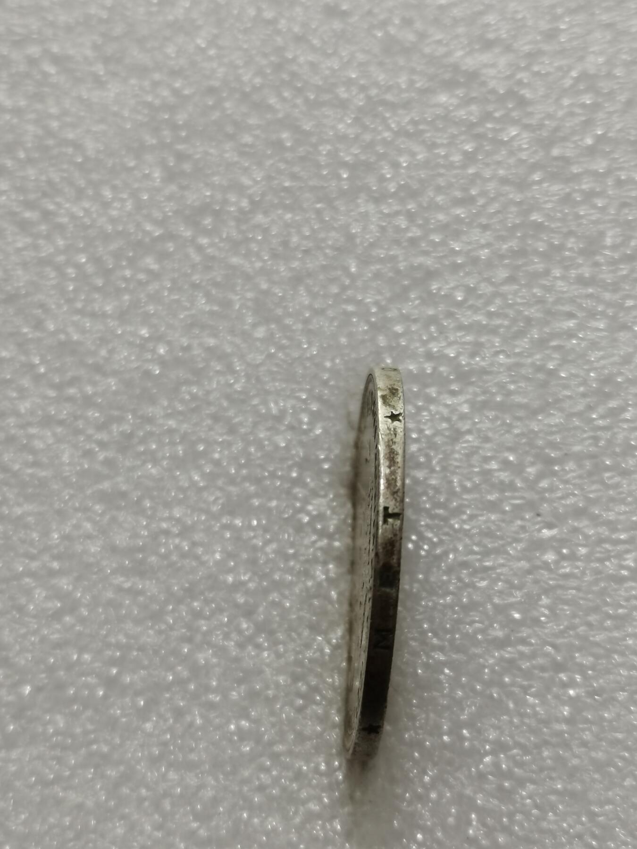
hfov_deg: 21.6
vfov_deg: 28.6
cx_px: 318
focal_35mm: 68
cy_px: 424
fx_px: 1668
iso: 50
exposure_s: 1/103
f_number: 1.8
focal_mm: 5.58
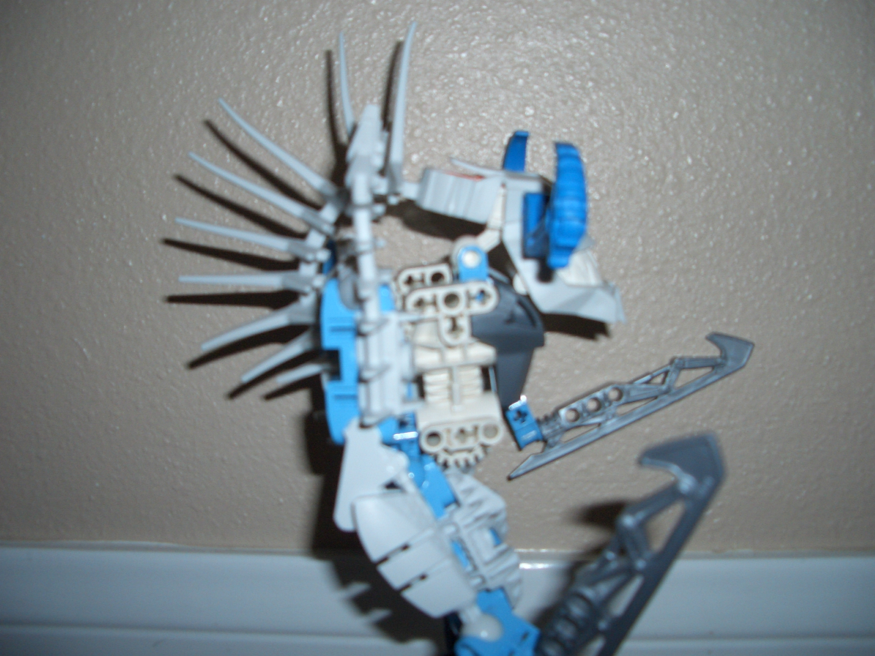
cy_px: 328
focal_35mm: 35
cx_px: 438
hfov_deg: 52.6
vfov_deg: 40.7
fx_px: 885
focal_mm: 5.8
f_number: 2.6
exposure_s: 1/60
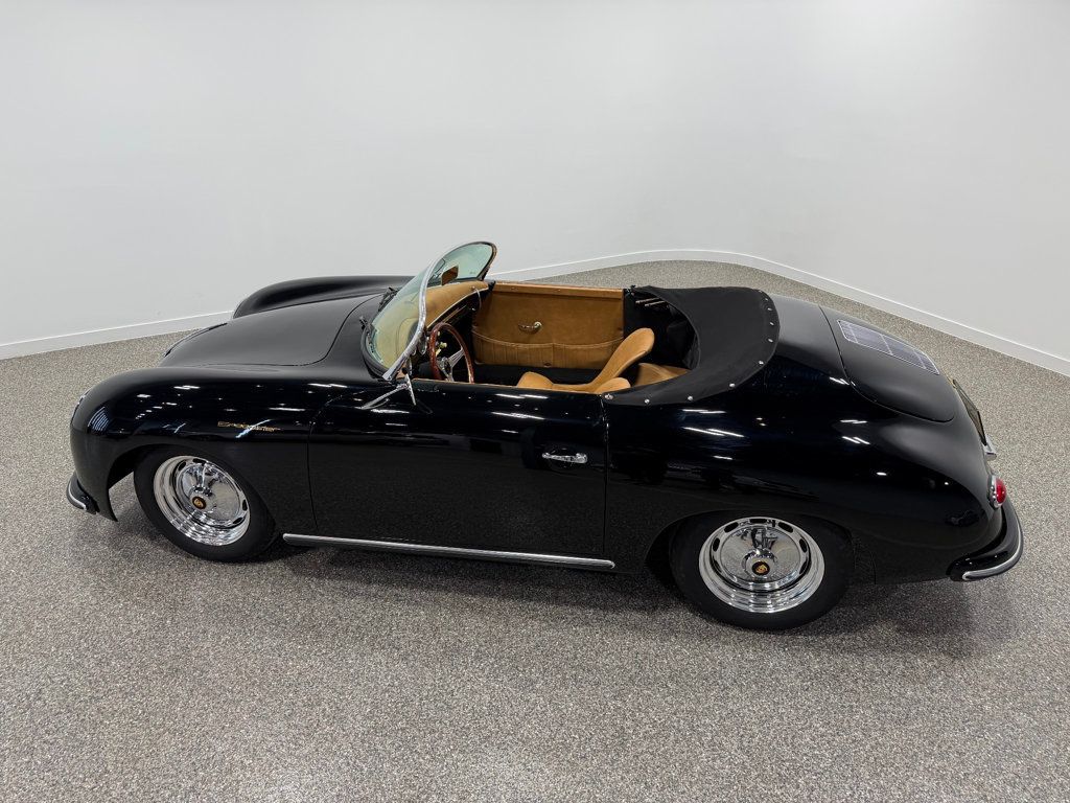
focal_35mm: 24
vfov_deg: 56.8
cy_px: 402
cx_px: 535
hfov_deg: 71.6
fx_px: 742
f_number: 1.78
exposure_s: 1/192
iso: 64
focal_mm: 6.76
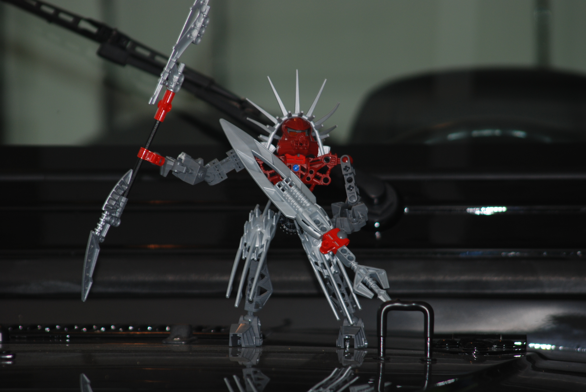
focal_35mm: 300
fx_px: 4889
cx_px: 293
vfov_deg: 4.6
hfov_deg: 6.9
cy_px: 196
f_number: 5.6
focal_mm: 200
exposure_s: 1/60
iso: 200
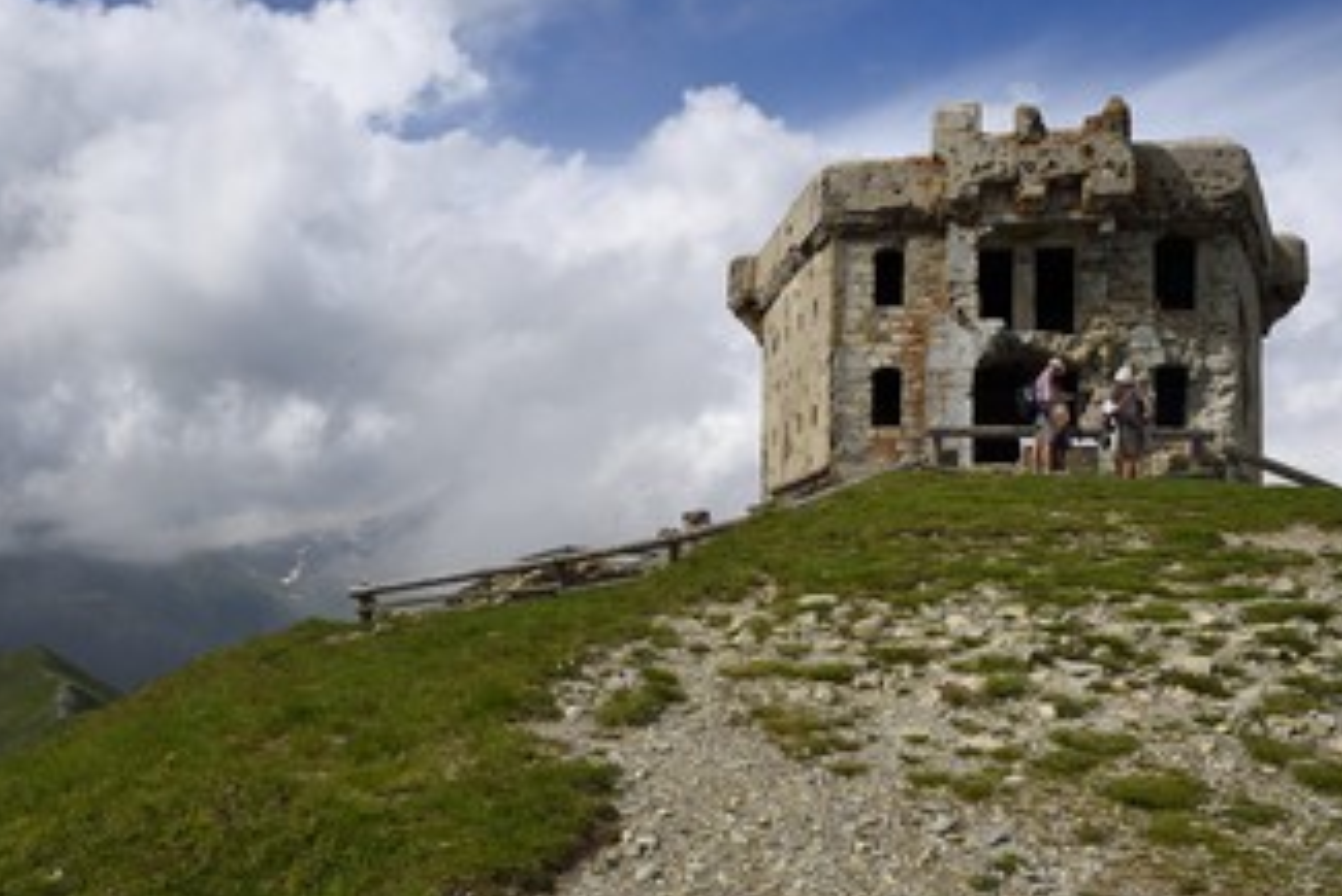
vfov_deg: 42.4
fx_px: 1156
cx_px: 562
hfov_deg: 59.9
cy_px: 462
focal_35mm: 31
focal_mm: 24
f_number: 18
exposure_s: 1/160
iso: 200
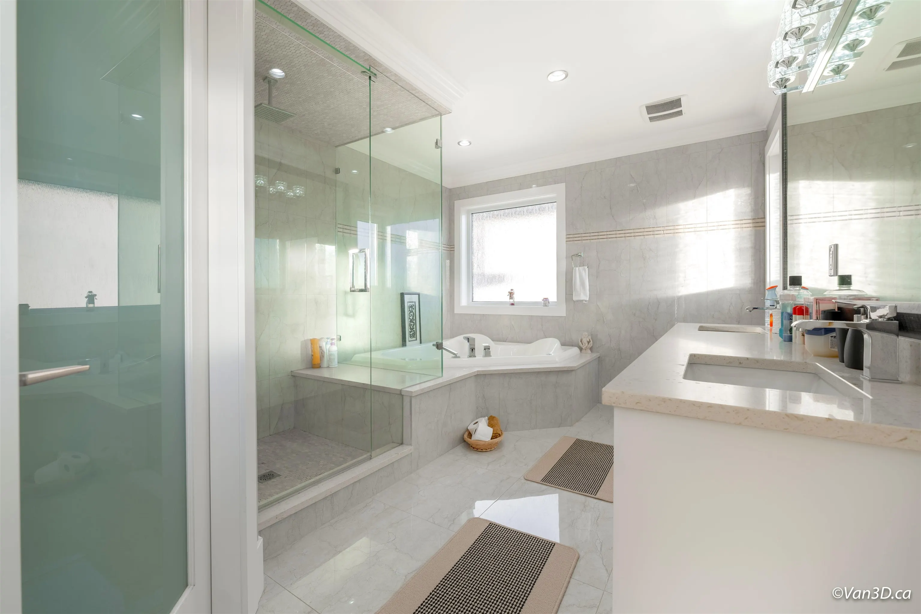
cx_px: 460
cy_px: 307
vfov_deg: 78.8
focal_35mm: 15
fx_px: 373
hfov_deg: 101.9
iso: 100
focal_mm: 14.6
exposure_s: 1/320
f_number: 6.3
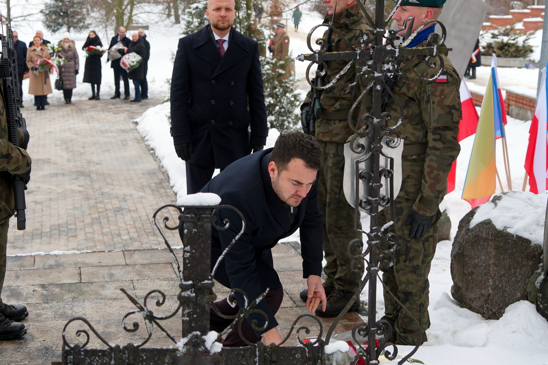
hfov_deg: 41.0
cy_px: 181
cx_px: 313
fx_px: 731
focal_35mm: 48
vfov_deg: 28.1
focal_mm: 28
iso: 160
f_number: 4
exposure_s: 1/160
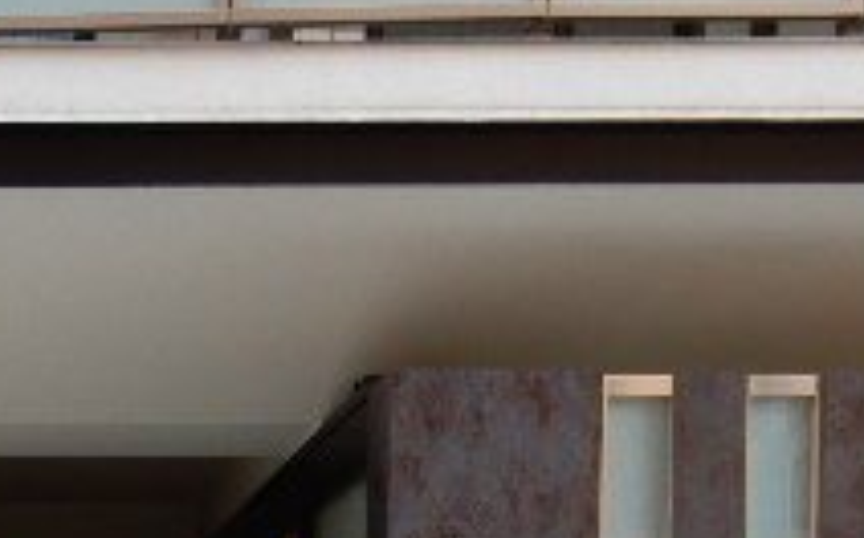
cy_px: 856
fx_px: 1882
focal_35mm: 80
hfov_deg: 25.0
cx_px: 73
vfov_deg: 14.9
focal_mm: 4.5
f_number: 3.7
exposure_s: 1/30
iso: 125
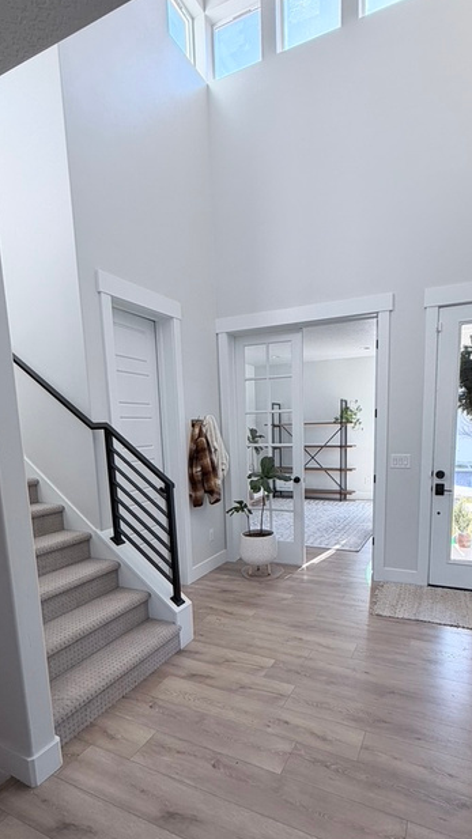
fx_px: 423
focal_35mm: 19
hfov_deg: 58.1
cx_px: 267
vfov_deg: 88.6
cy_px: 495
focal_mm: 2.22
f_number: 2.2
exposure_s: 1/120
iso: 80
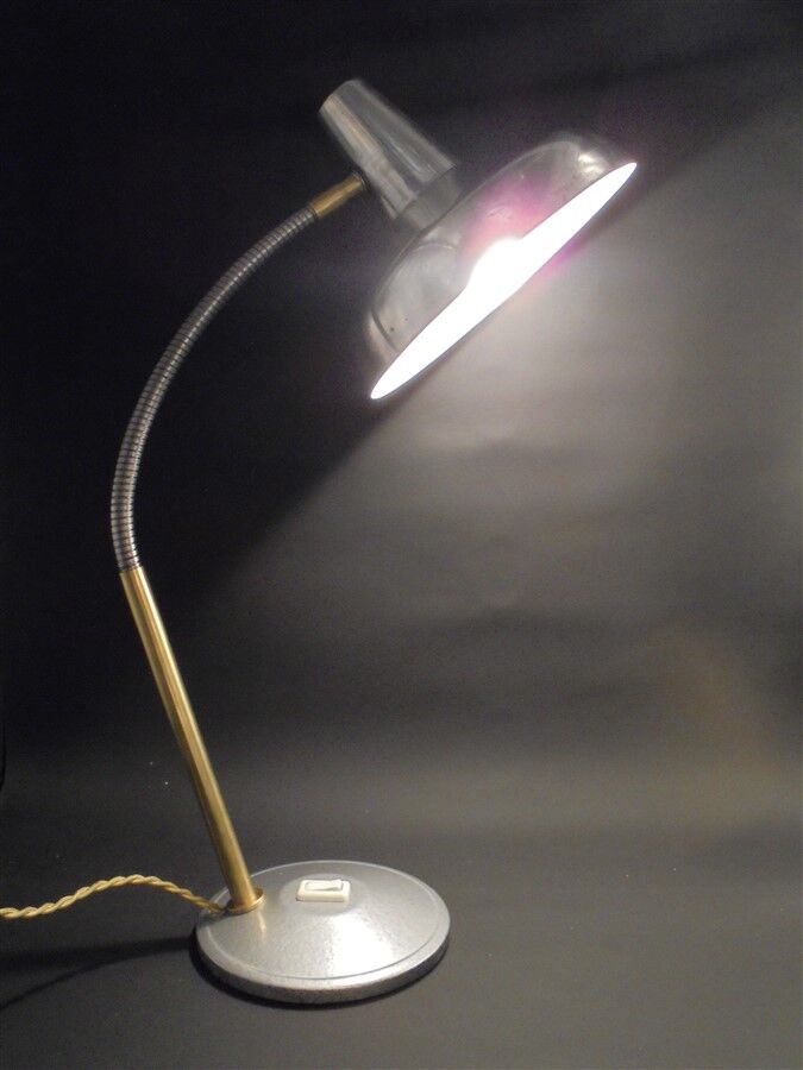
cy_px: 535
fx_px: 1052
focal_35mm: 34
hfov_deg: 41.8
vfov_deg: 54.0
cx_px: 402
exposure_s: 1/13
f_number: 4
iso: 400
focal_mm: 6.1
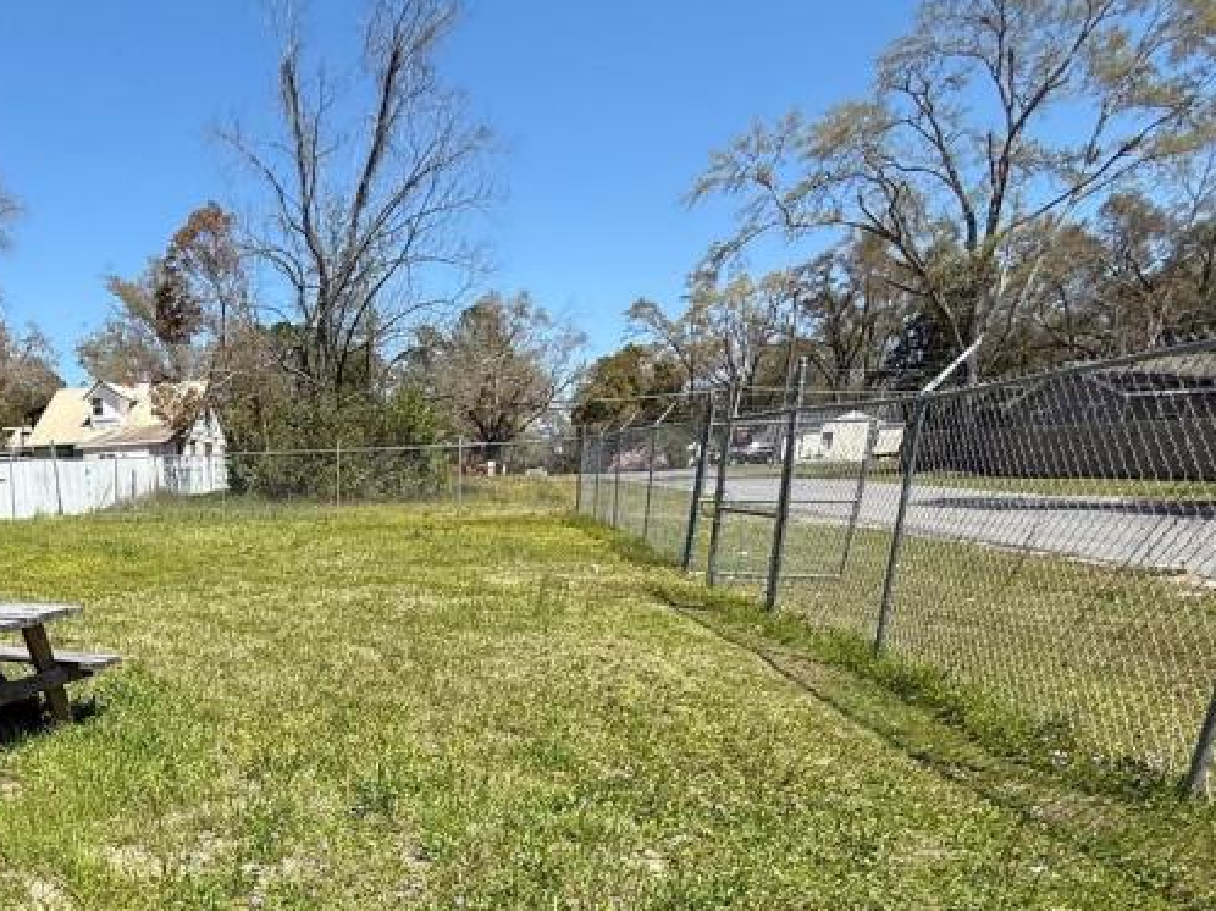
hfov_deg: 60.0
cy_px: 838
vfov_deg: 45.9
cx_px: 239
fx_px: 948
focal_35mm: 27
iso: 50
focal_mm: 2.22
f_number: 2.2
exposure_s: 1/1745
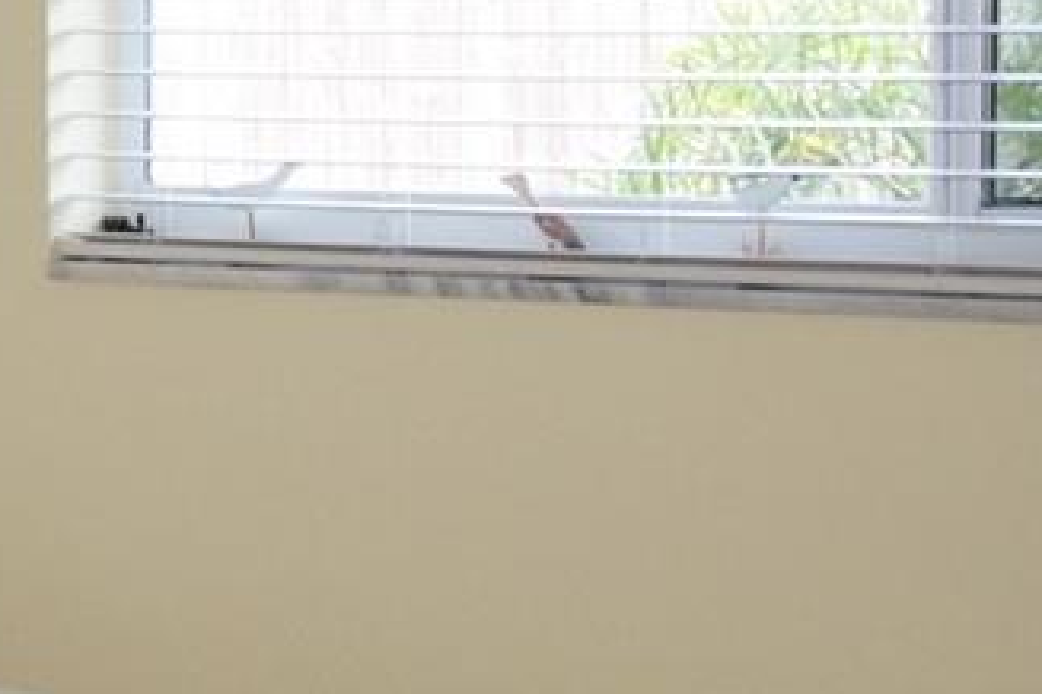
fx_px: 4255
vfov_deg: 9.3
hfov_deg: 13.0
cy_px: 159
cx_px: -660
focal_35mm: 147
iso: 400
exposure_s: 1/60
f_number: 5.6
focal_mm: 20
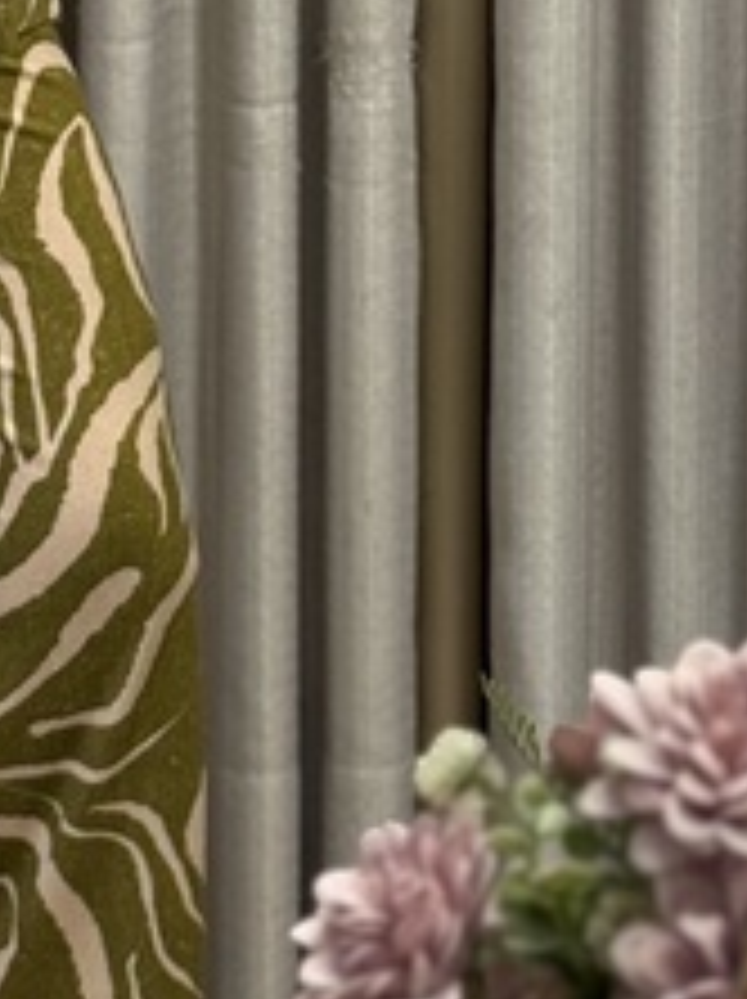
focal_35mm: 173
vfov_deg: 11.3
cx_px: -50
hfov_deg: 8.5
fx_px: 4987
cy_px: -117
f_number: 1.78
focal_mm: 6.76
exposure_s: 1/60
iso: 80
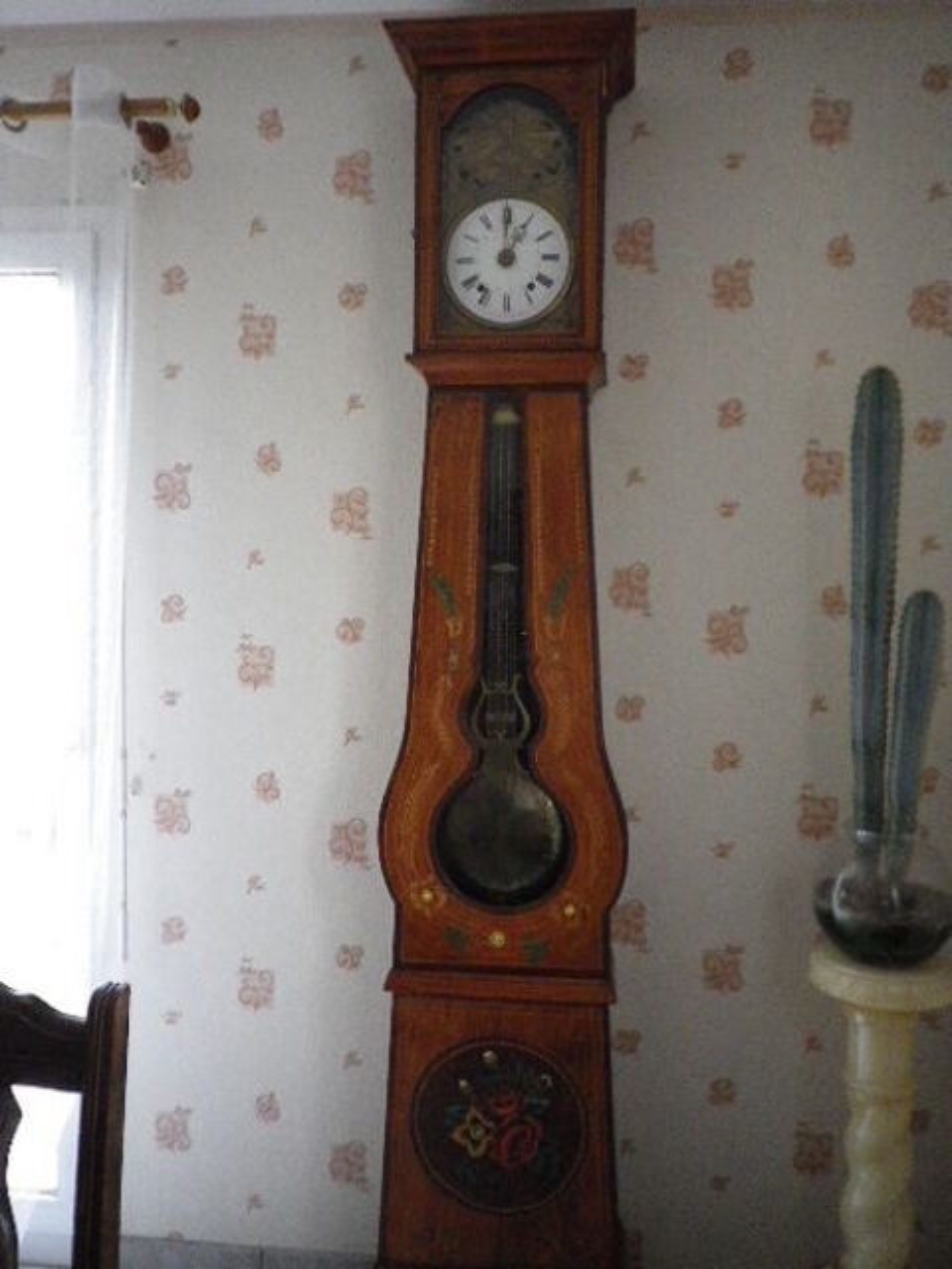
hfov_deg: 49.7
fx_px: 1027
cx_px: 476
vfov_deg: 63.4
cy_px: 634
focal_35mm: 28
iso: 640
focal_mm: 5.05
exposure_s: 1/50
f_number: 3.5
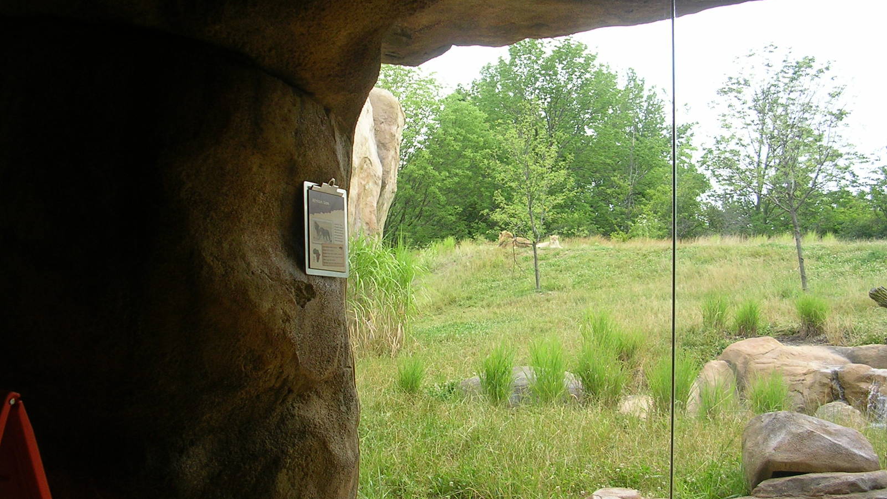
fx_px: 2822
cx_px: 444
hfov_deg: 17.9
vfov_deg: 10.1
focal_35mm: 120
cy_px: 230
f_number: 4.8
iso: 50
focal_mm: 16.7
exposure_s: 1/152
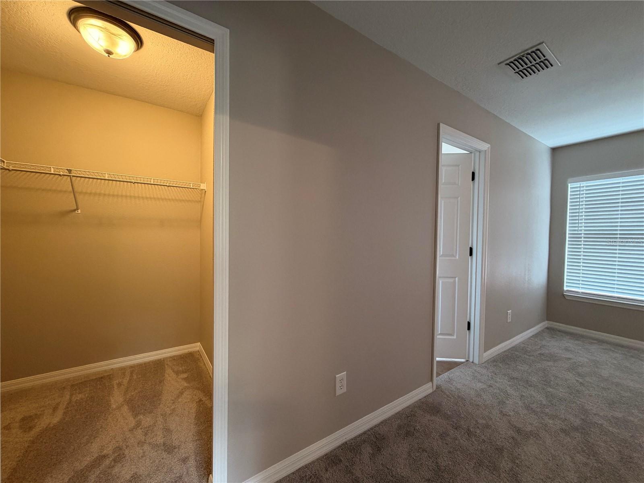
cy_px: 242
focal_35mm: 14
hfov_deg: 102.1
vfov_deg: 85.7
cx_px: 322
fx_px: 260
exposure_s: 1/60
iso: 250
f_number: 2.2
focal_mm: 2.22
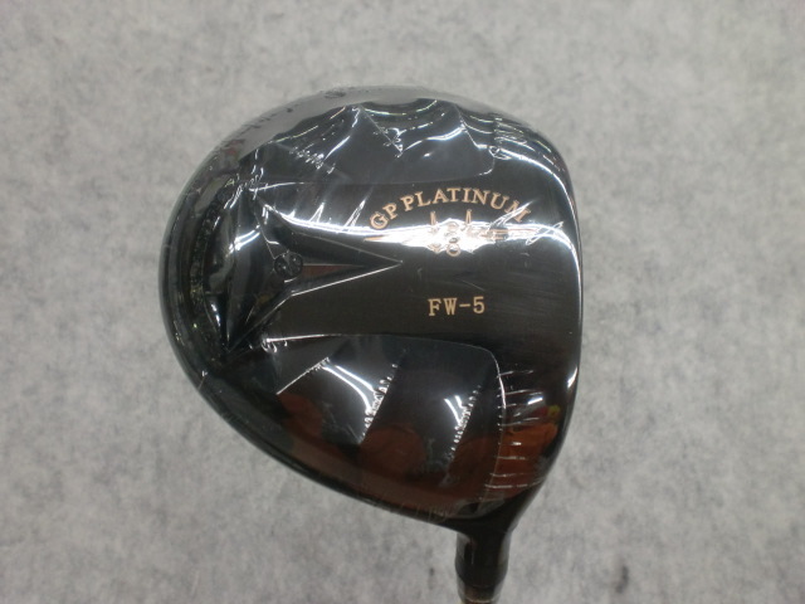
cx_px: 402
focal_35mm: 35
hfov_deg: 52.6
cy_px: 302
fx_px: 814
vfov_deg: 40.7
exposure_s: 1/60
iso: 160
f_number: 3.1
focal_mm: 6.3
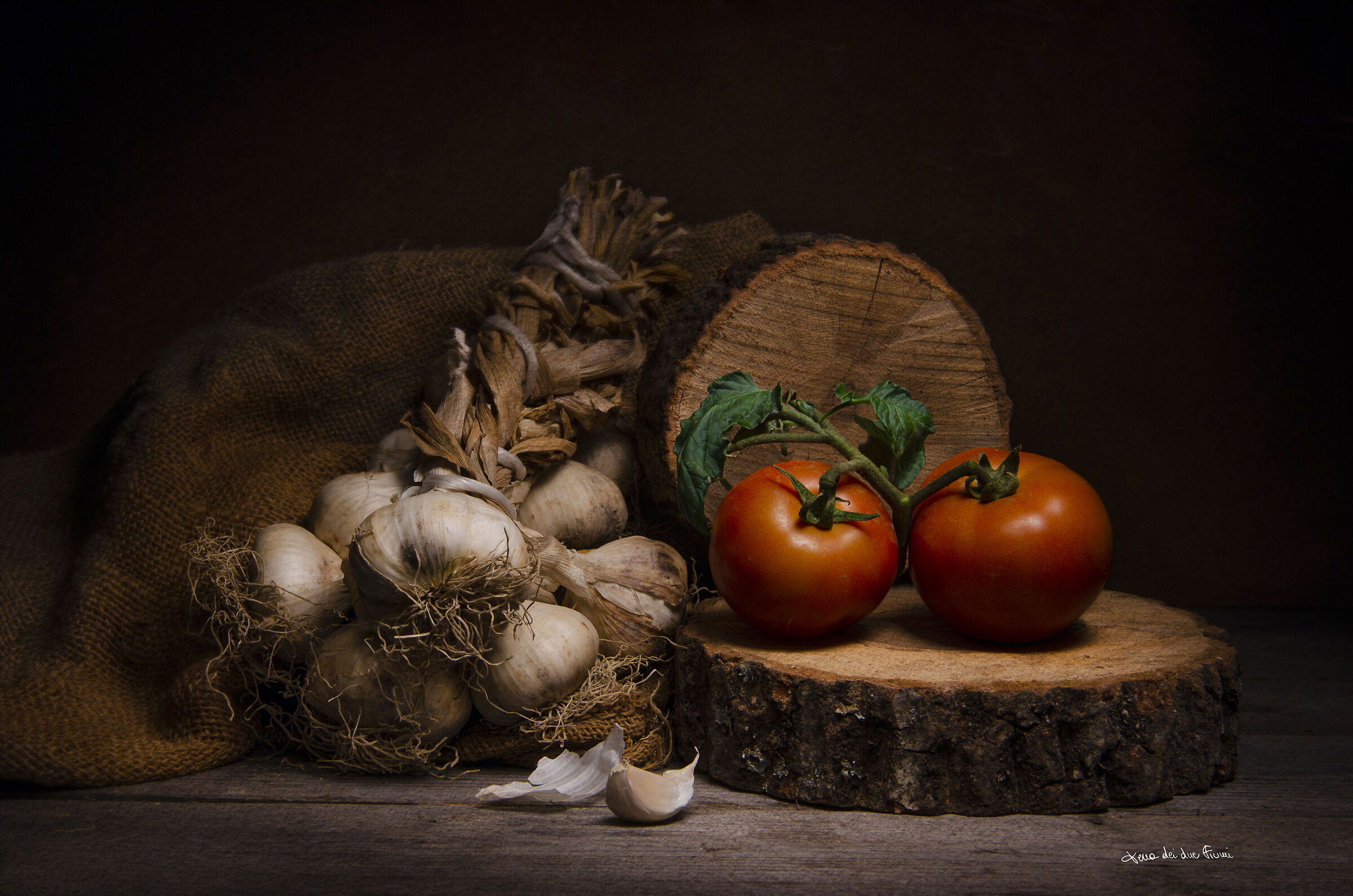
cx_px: 676
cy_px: 448
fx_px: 1913
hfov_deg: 39.0
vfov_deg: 26.4
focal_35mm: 51
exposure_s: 32
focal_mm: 34
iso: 100
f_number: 13
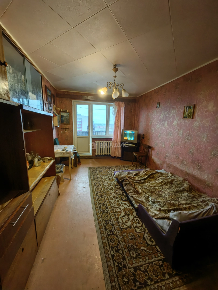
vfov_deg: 106.2
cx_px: 109
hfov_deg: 89.9
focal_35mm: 13
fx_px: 109
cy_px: 145
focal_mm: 1.76
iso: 200
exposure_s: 1/94.8
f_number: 2.2
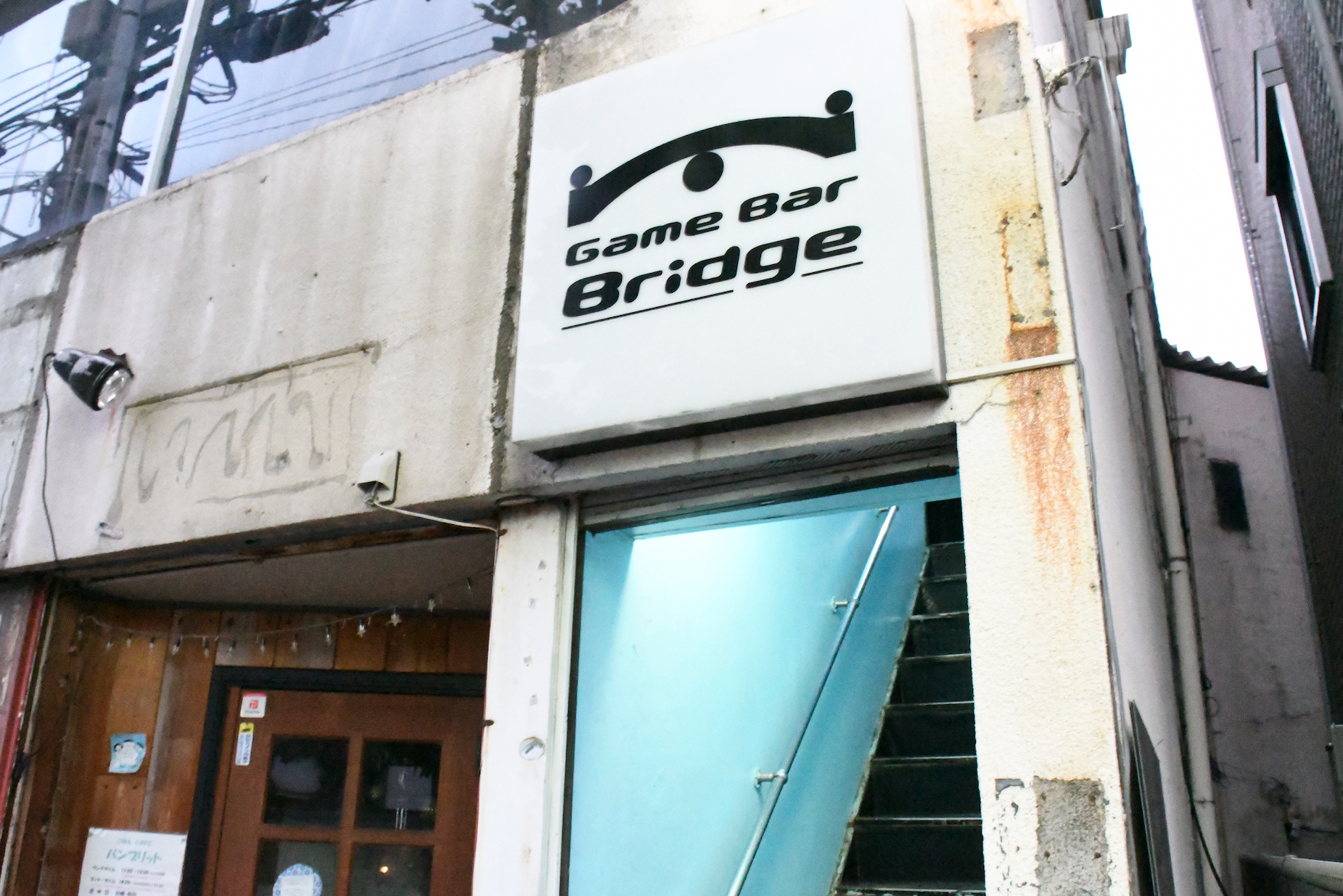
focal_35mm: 28
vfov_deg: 46.4
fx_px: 1044
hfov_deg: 65.5
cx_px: 658
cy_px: 455
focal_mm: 18
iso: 28800
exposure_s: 1/60
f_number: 8
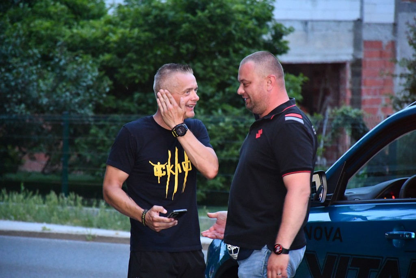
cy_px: 139
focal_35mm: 210
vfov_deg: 6.5
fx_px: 2427
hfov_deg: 9.8
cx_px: 208
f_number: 5.6
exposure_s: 1/60
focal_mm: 140
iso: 6400
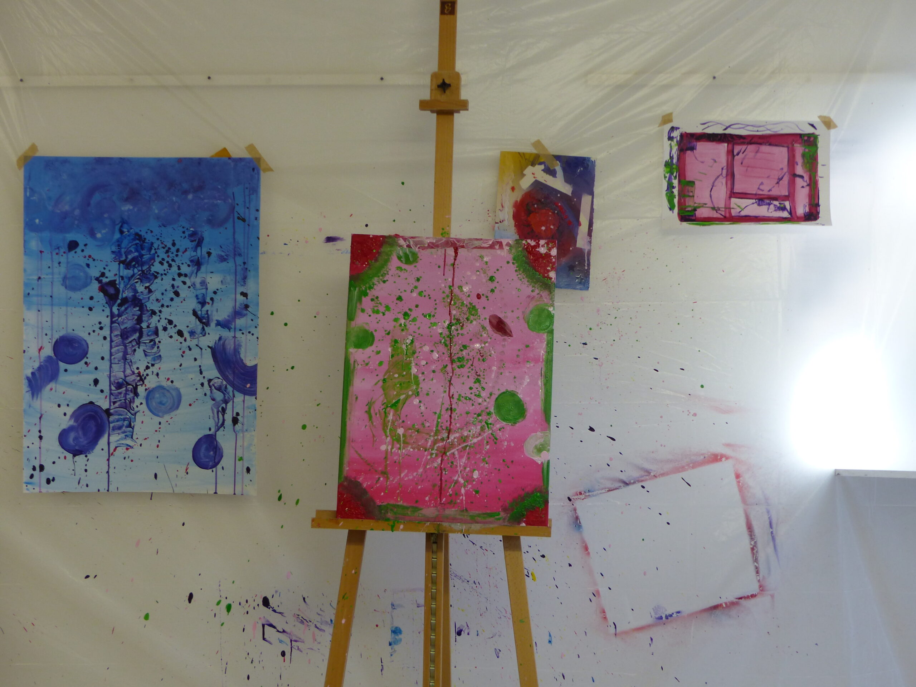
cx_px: 458
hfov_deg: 35.5
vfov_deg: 27.0
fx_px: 1429
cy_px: 344
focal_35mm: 54
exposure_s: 1/60
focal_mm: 9.8
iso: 160
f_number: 2.8
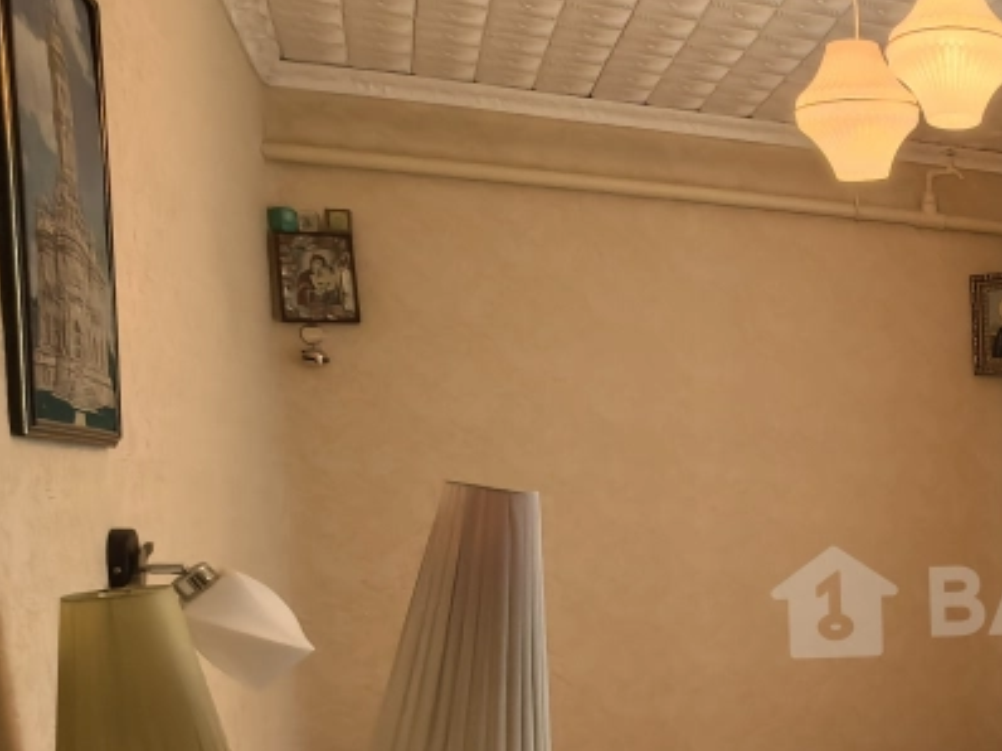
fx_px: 1186
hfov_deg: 38.9
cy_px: 591
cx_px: 1065
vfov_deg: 34.1
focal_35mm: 41
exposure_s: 1/50
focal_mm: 1.95
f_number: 2.2
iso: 160
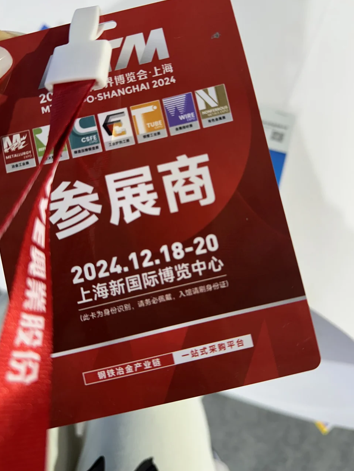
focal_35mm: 27
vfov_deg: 65.1
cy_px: 206
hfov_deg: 51.4
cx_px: 179
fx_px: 368
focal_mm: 6.86
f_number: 1.78
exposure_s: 1/100
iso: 80
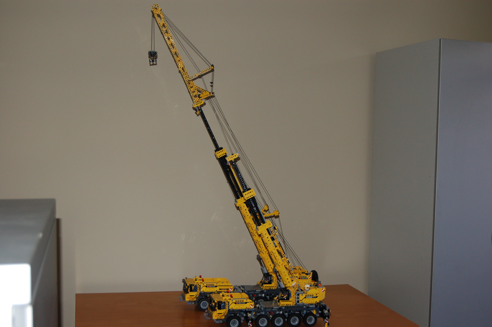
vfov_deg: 28.9
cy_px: 164
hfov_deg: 42.4
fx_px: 635
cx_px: 246
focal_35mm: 46
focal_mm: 31
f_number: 4.5
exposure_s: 1/60
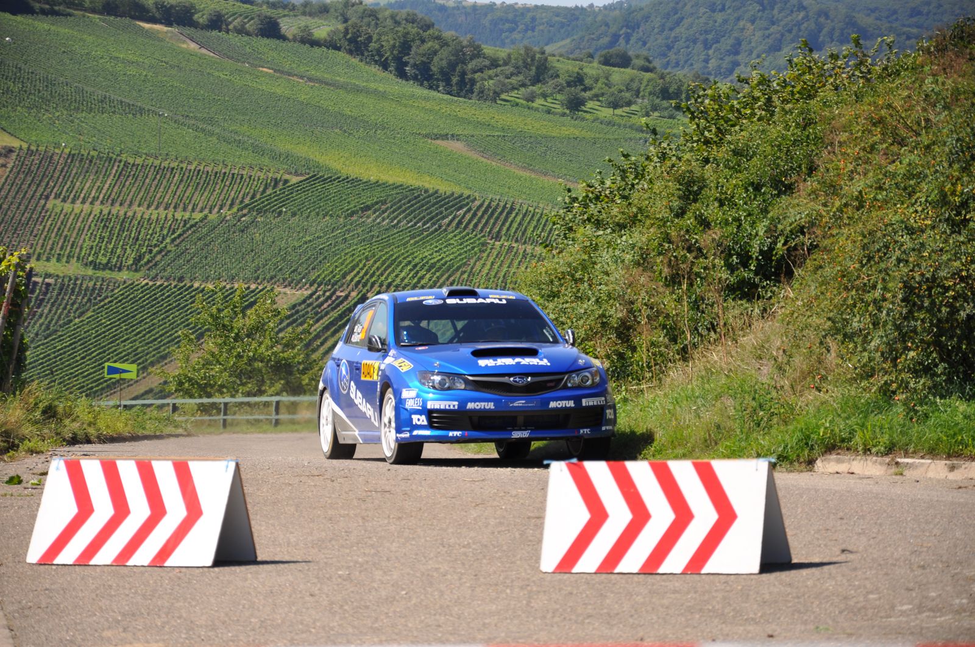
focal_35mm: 158
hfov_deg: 13.1
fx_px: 4260
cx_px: 488
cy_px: 324
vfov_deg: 8.7
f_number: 6.3
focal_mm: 105
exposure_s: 1/640
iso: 200
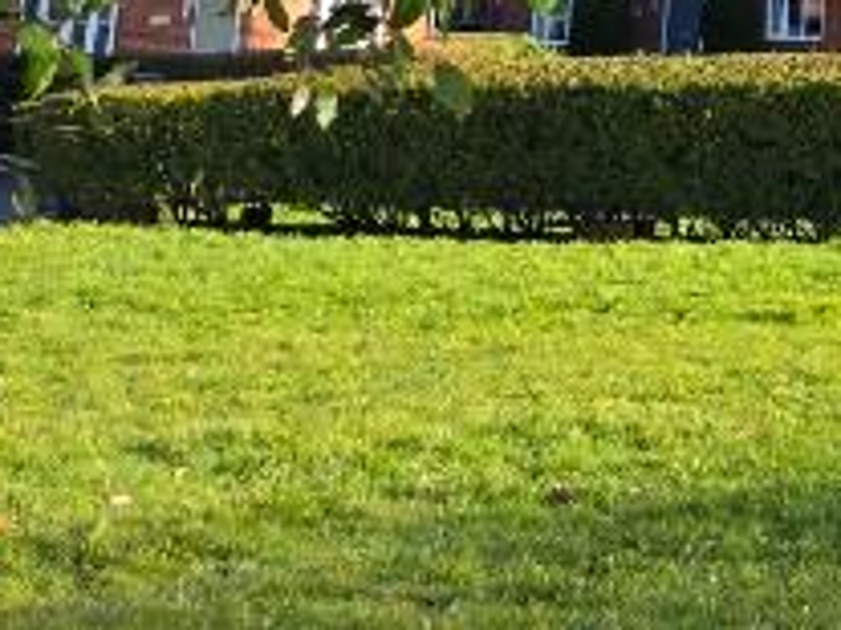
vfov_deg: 11.7
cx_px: 1958
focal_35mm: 114
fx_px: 2768
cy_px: -602
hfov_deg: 13.3
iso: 12
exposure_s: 1/252
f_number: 1.7
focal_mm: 6.3
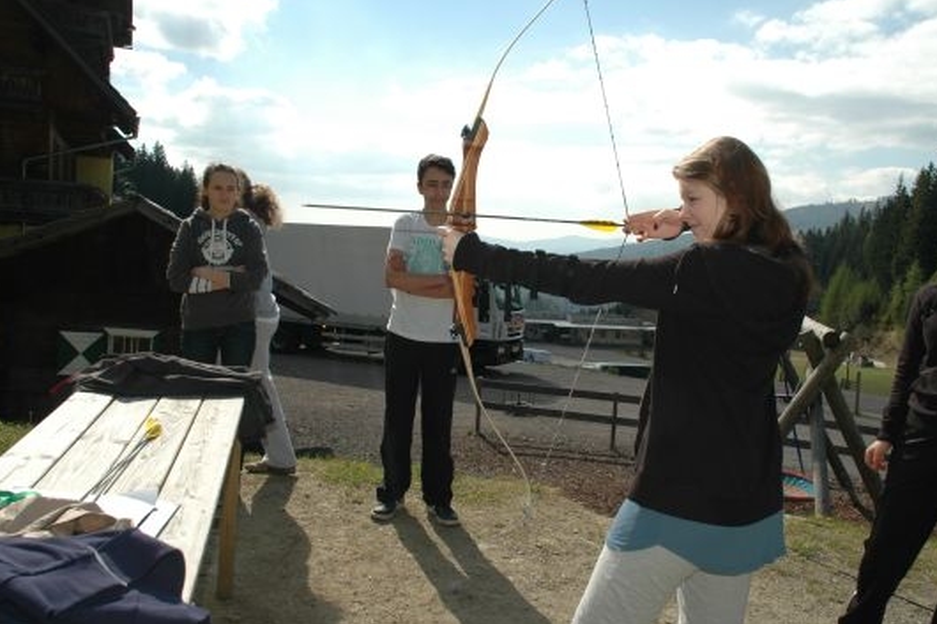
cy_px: 306
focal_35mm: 28
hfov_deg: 65.5
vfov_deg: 46.4
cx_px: 472
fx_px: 729
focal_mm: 18
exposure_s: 1/500
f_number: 9
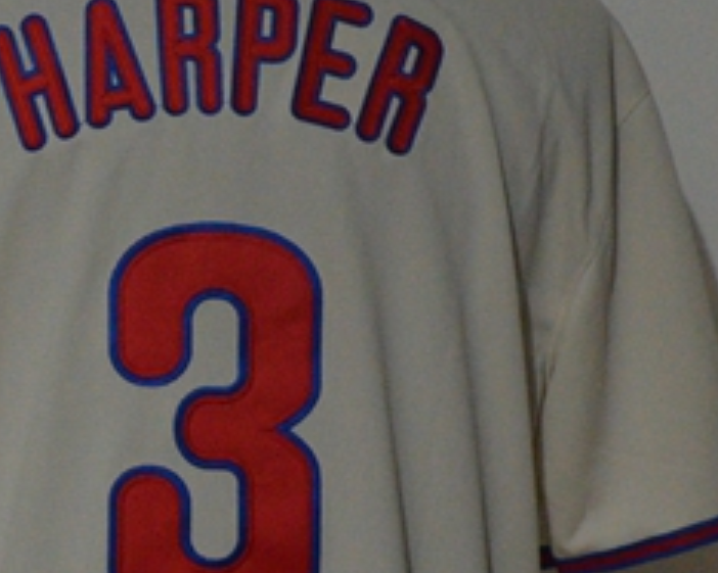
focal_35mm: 240
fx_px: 5098
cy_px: 463
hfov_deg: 8.0
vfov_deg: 6.4
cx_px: -203
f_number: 4.8
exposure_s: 1/50
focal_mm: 50
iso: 4000
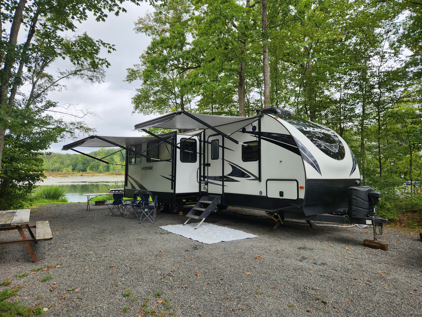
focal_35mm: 23
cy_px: 158
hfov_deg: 73.9
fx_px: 280
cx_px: 211
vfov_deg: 58.9
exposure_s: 1/433
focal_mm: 5.4
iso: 20
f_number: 1.8
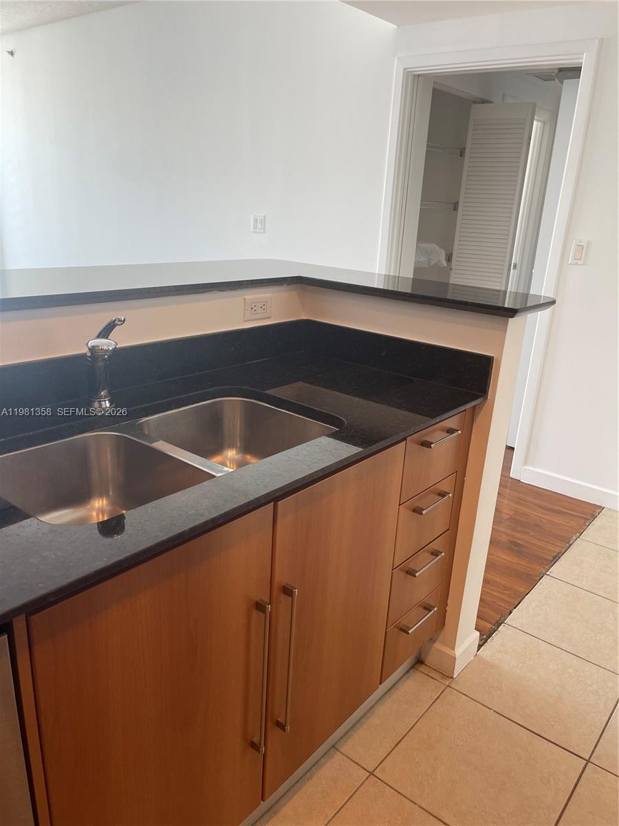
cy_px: 413
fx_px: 620
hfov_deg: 53.1
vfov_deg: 67.3
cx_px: 310
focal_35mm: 26
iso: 64
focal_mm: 5.1
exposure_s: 1/60
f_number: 1.6
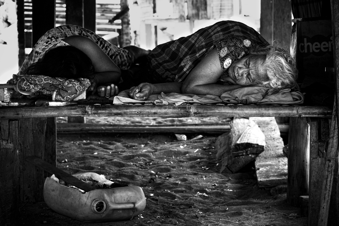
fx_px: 1883
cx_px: 170
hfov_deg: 10.3
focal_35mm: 200
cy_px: 113
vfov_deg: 6.9
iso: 500
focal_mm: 73.24
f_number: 4
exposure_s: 1/200
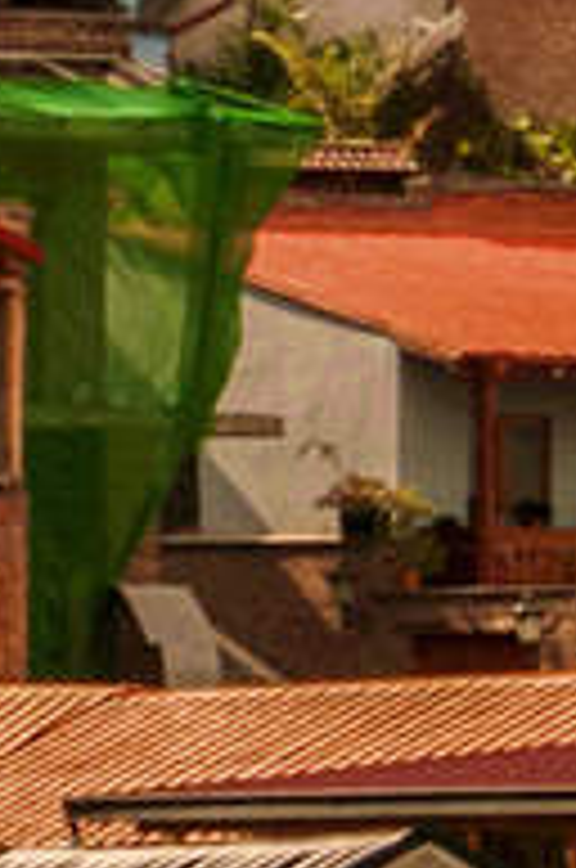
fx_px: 18401
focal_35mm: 764
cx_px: -1422
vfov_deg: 2.7
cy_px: 7
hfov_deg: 1.8
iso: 200
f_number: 11
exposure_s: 1/125
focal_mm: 70
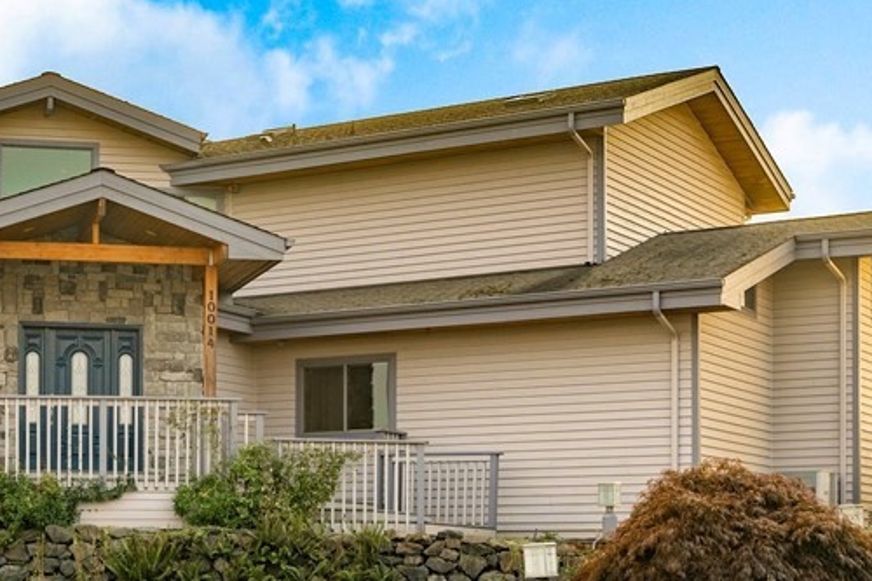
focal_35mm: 76
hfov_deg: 25.9
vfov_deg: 17.9
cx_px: 115
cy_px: 333
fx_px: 1840
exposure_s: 1/40
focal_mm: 35
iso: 200
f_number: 7.1
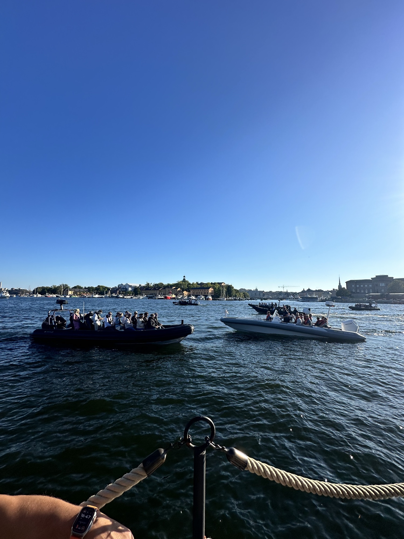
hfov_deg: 85.7
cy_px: 270
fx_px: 218
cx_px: 202
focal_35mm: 14
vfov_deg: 102.1
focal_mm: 2.22
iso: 50
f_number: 2.2
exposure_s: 1/2506
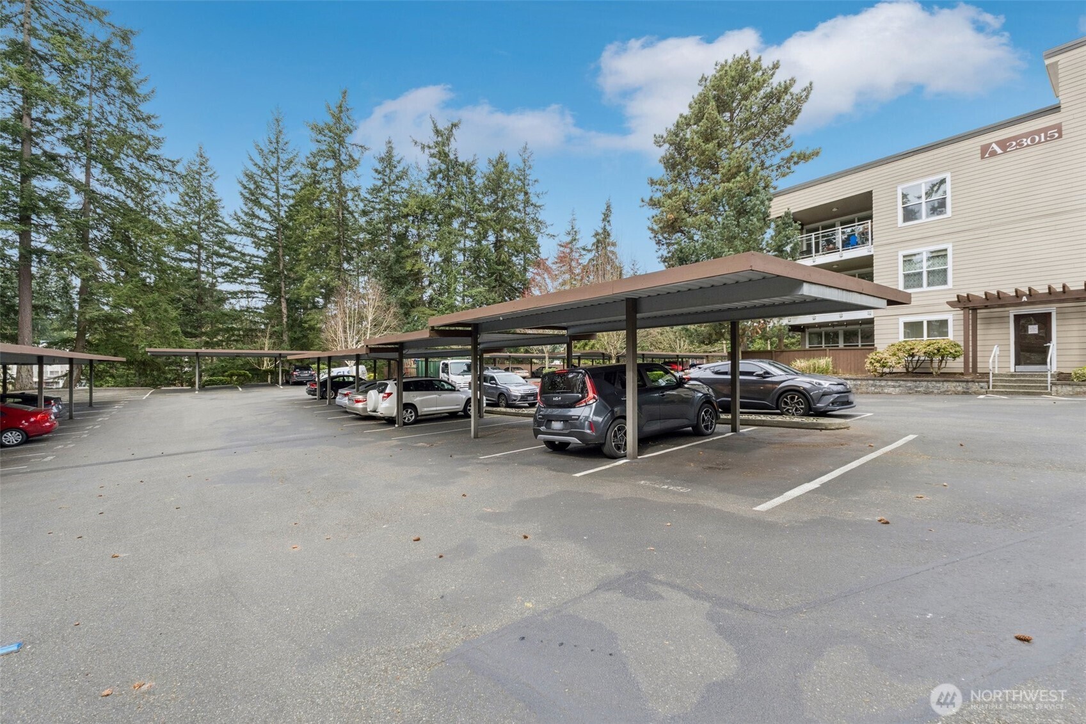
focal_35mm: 15
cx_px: 543
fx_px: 452
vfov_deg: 77.3
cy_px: 362
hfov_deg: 100.4
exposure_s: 1/80
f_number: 9
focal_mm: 10
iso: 250
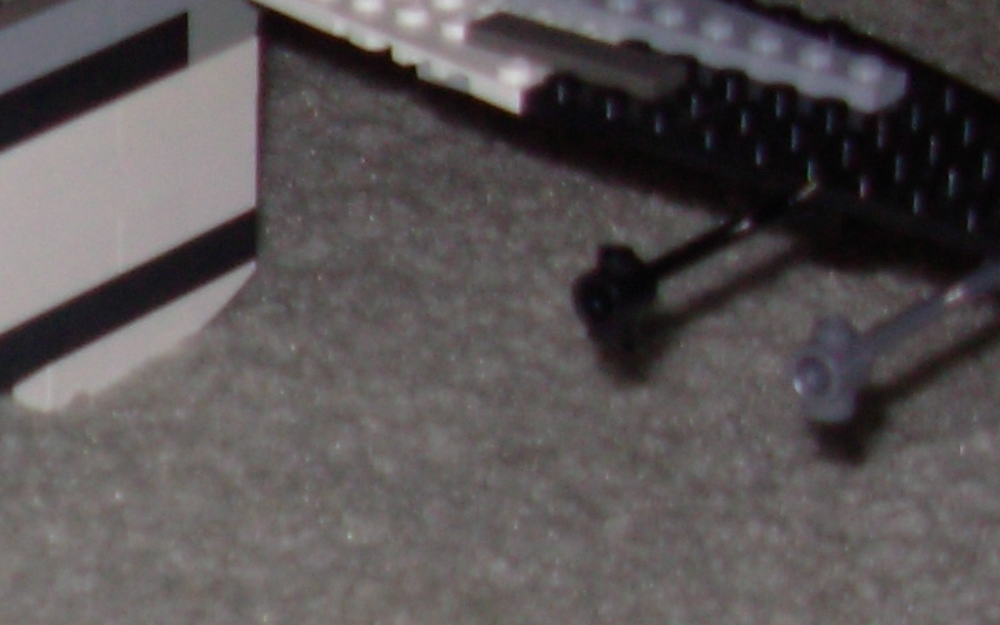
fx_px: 4251
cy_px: 513
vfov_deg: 8.4
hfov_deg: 12.4
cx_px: -707
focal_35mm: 156
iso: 50
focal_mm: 6.3
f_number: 2.9
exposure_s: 1/32
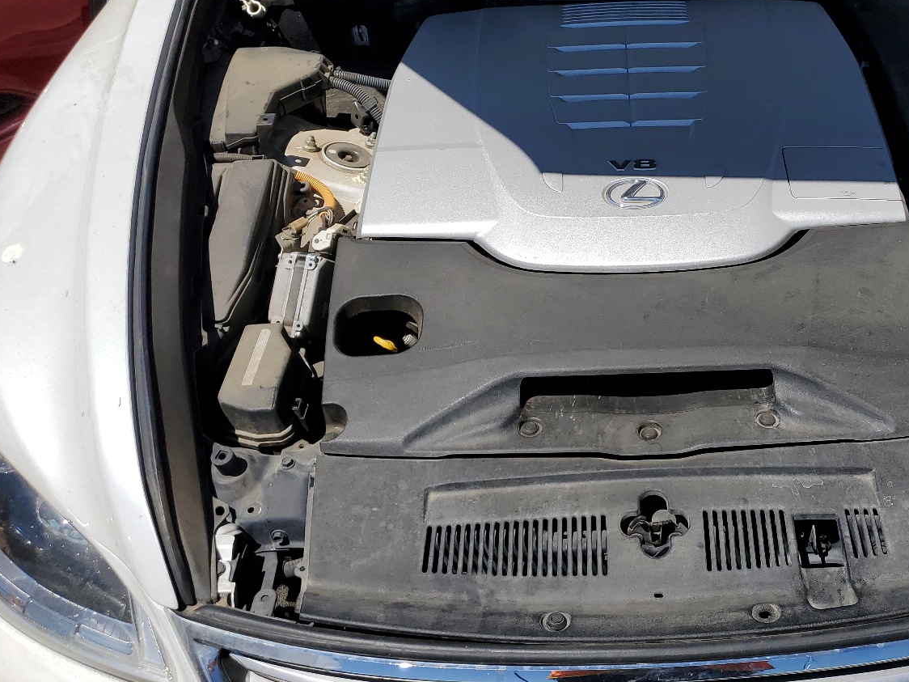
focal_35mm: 37
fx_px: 972
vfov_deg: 38.5
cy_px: 268
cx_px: 636
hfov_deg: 48.9
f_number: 1.5
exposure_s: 1/10000
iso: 50
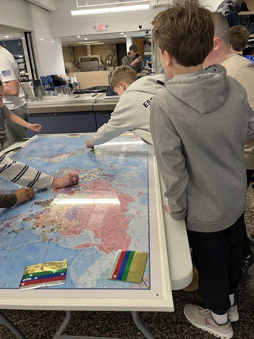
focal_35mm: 27
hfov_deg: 51.4
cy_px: 167
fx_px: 264
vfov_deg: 65.3
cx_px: 130
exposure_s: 1/75
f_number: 1.6
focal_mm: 5.1
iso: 125
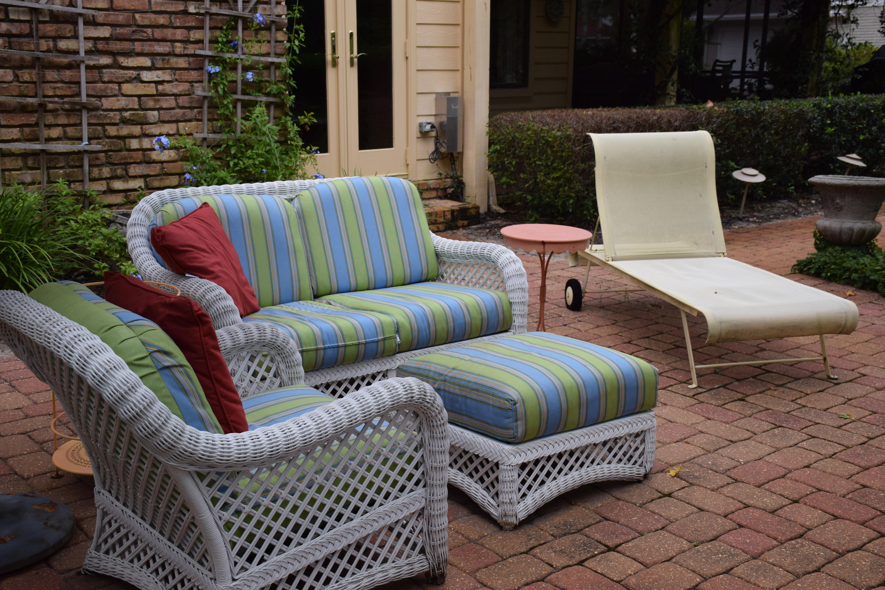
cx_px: 442
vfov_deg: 29.9
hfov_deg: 43.6
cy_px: 295
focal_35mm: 45
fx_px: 1106
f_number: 7.1
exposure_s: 1/200
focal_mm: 30
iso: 400
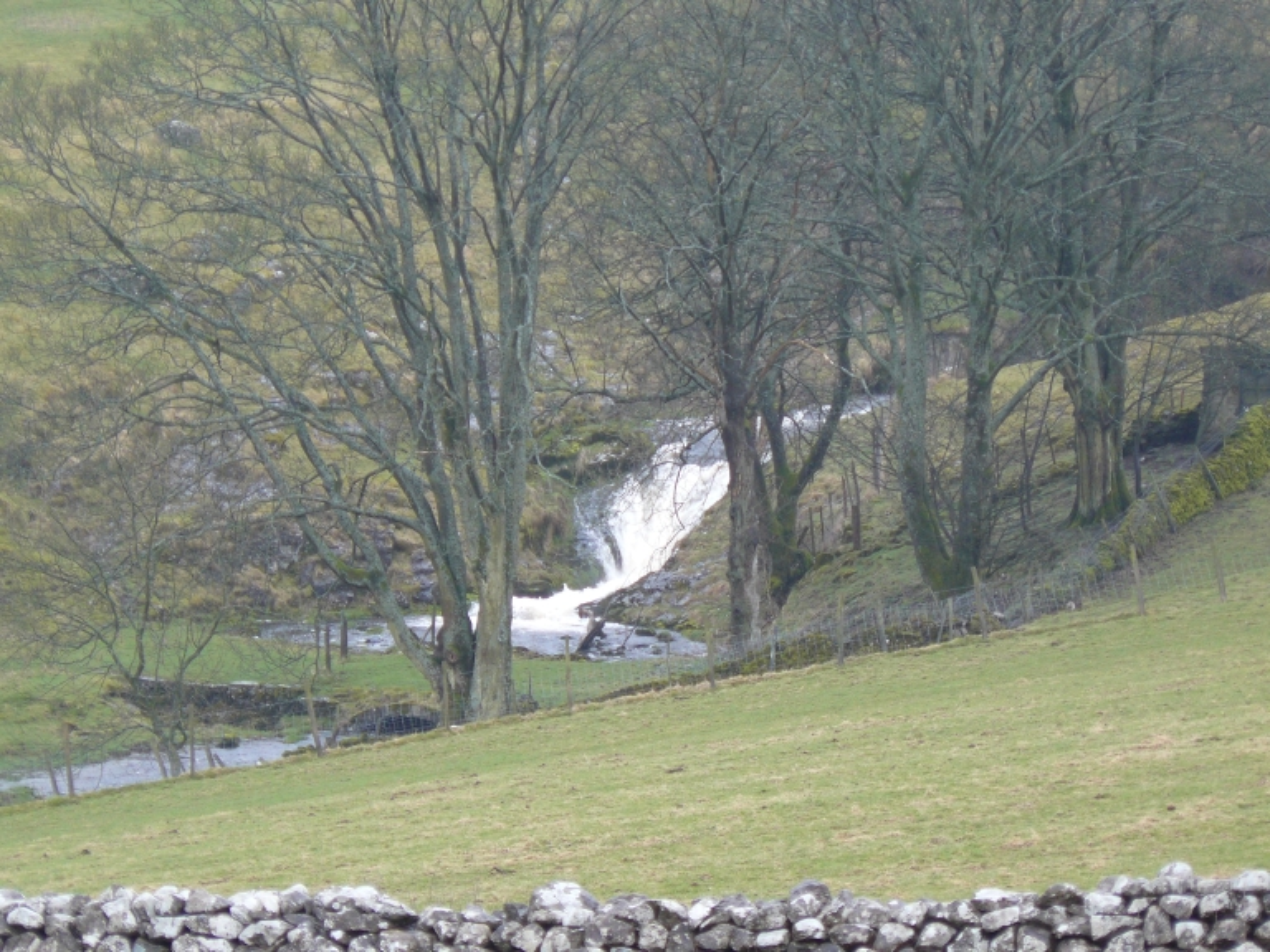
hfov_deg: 9.2
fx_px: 7925
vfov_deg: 6.9
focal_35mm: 216
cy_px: 476
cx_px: 635
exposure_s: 1/40
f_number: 3.3
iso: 100
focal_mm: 35.9
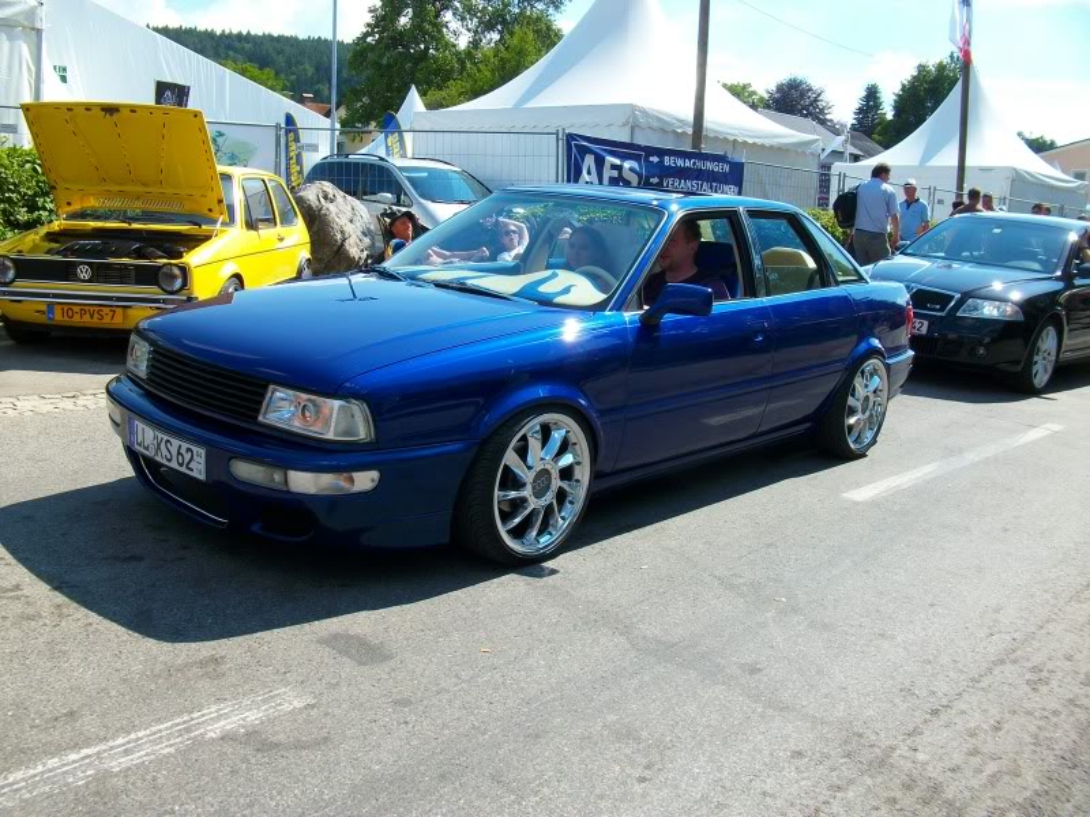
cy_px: 408
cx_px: 545
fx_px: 1071
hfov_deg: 54.0
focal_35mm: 34
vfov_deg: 41.8
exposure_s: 1/234
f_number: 5.5
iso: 80
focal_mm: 5.7
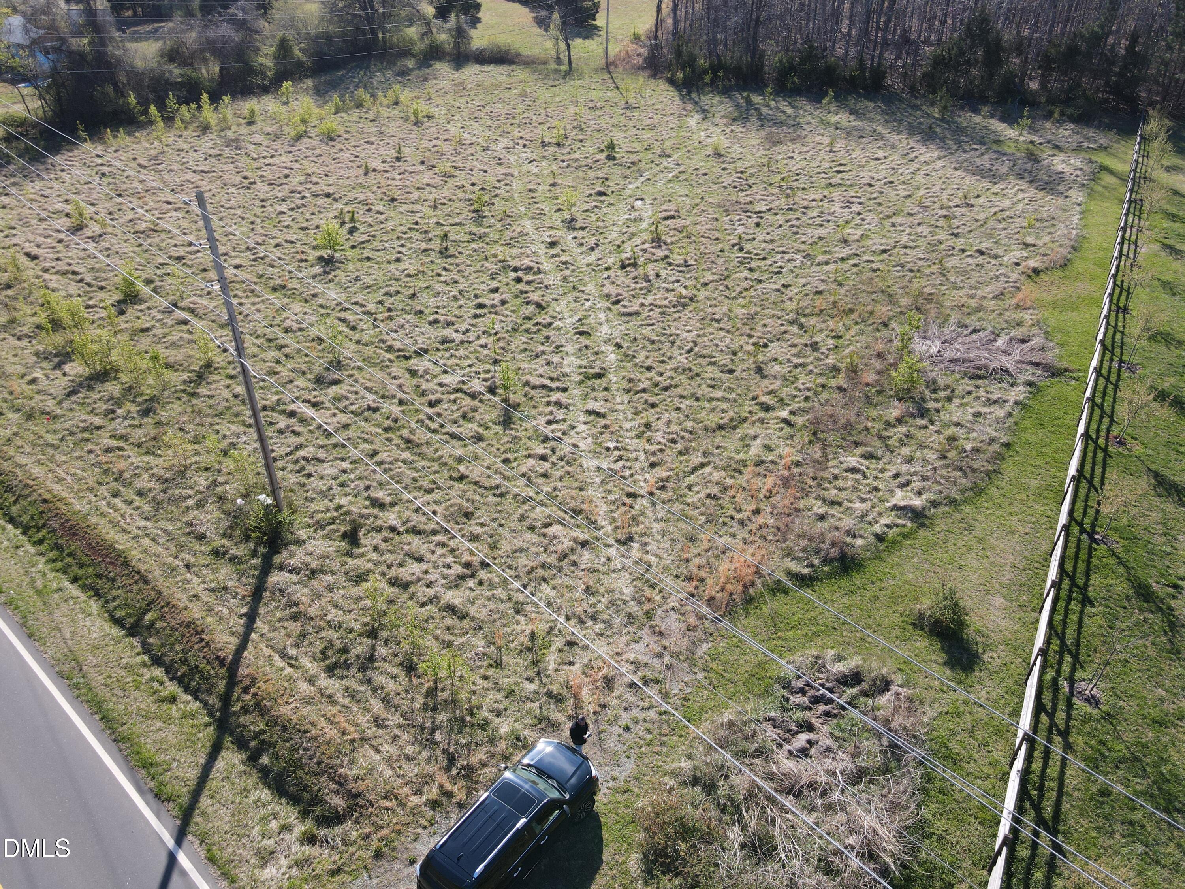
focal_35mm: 24
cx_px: 592
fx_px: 822
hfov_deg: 71.6
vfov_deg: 56.8
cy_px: 444
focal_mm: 4.5
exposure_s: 1/320
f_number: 2.8
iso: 100
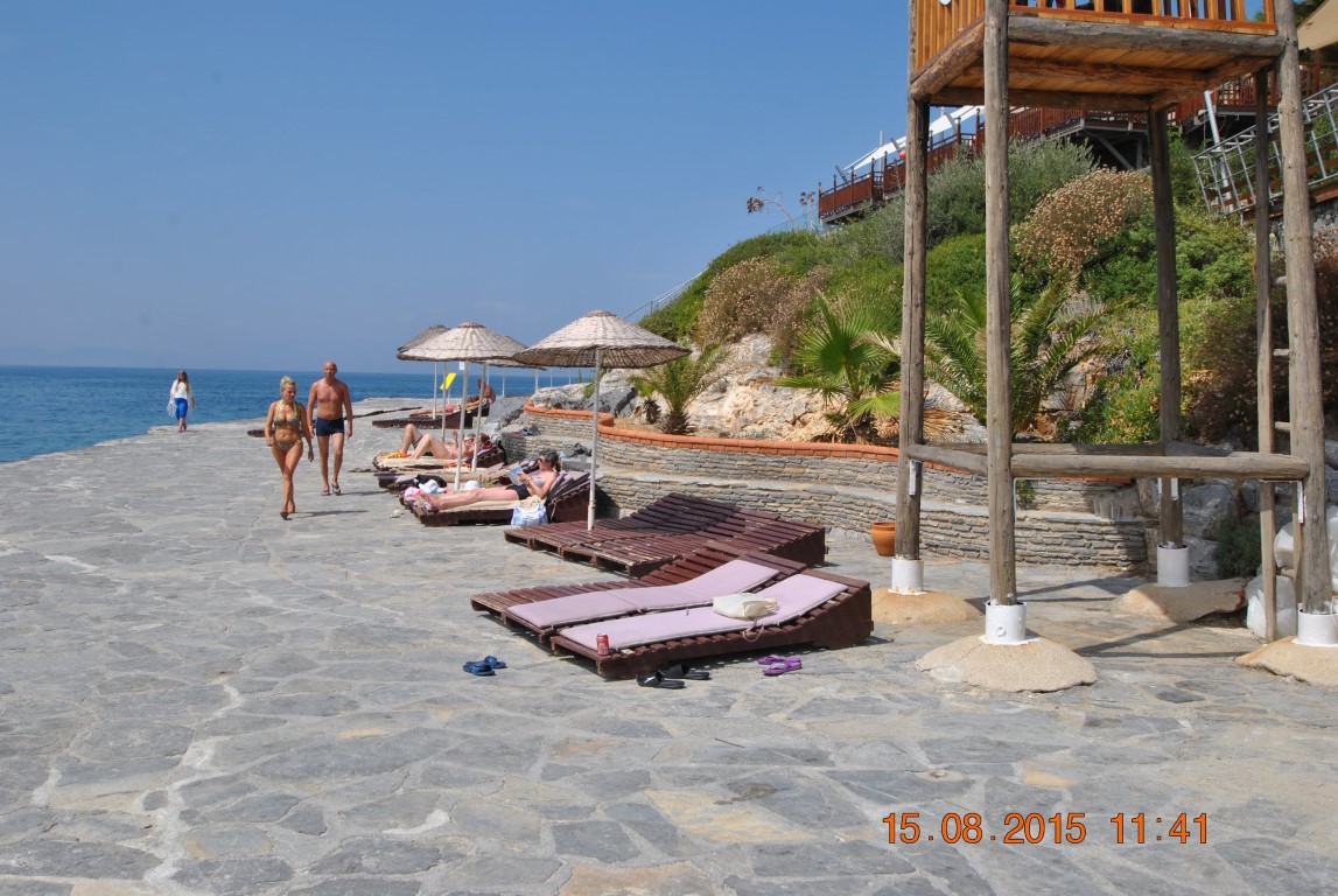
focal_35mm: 36
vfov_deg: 37.0
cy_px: 448
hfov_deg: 53.1
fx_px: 1340
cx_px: 669
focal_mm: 24
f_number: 9
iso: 100
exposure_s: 1/320
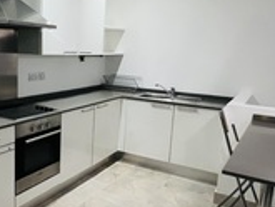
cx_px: 78
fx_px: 286
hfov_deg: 49.8
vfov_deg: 39.7
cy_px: 101
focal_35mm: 36
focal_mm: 1.57
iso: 320
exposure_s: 1/50
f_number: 1.8
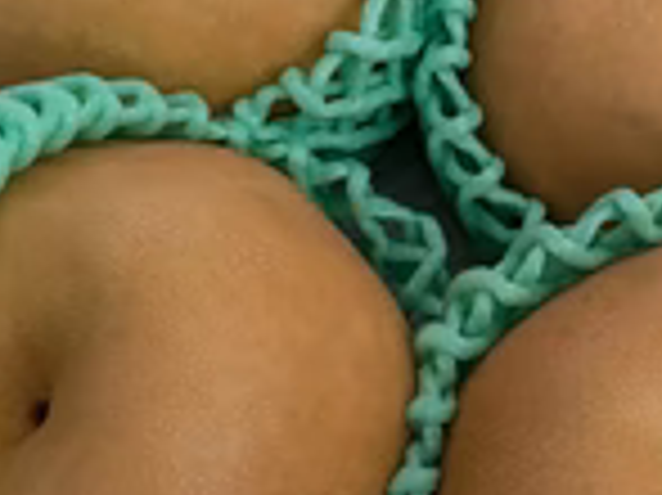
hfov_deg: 27.1
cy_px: 86
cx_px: 648
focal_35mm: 68
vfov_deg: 21.3
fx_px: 1299
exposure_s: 1/50
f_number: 1.89
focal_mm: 5.43
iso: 587
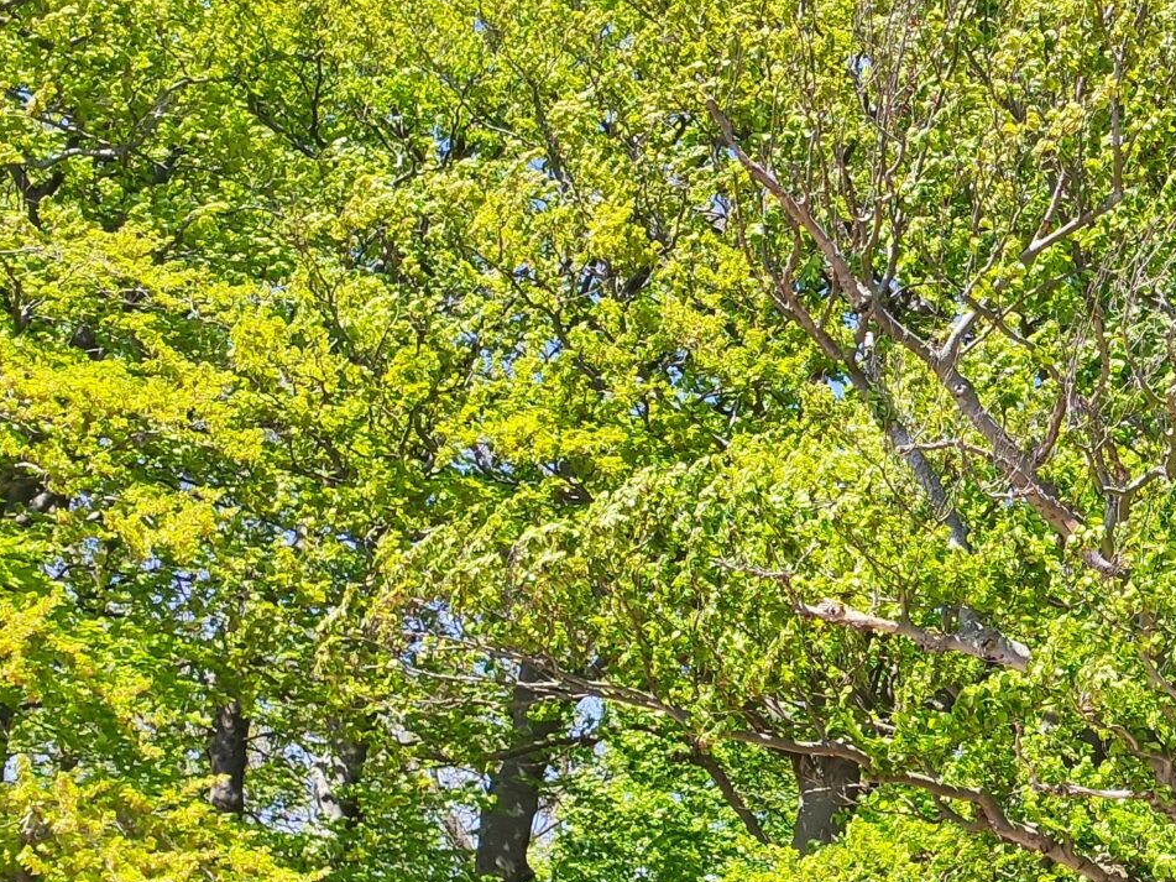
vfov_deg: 20.8
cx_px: 1557
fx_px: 2378
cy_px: 669
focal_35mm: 70
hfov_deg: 24.1
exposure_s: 1/1134
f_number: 1.75
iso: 112
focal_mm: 4.77
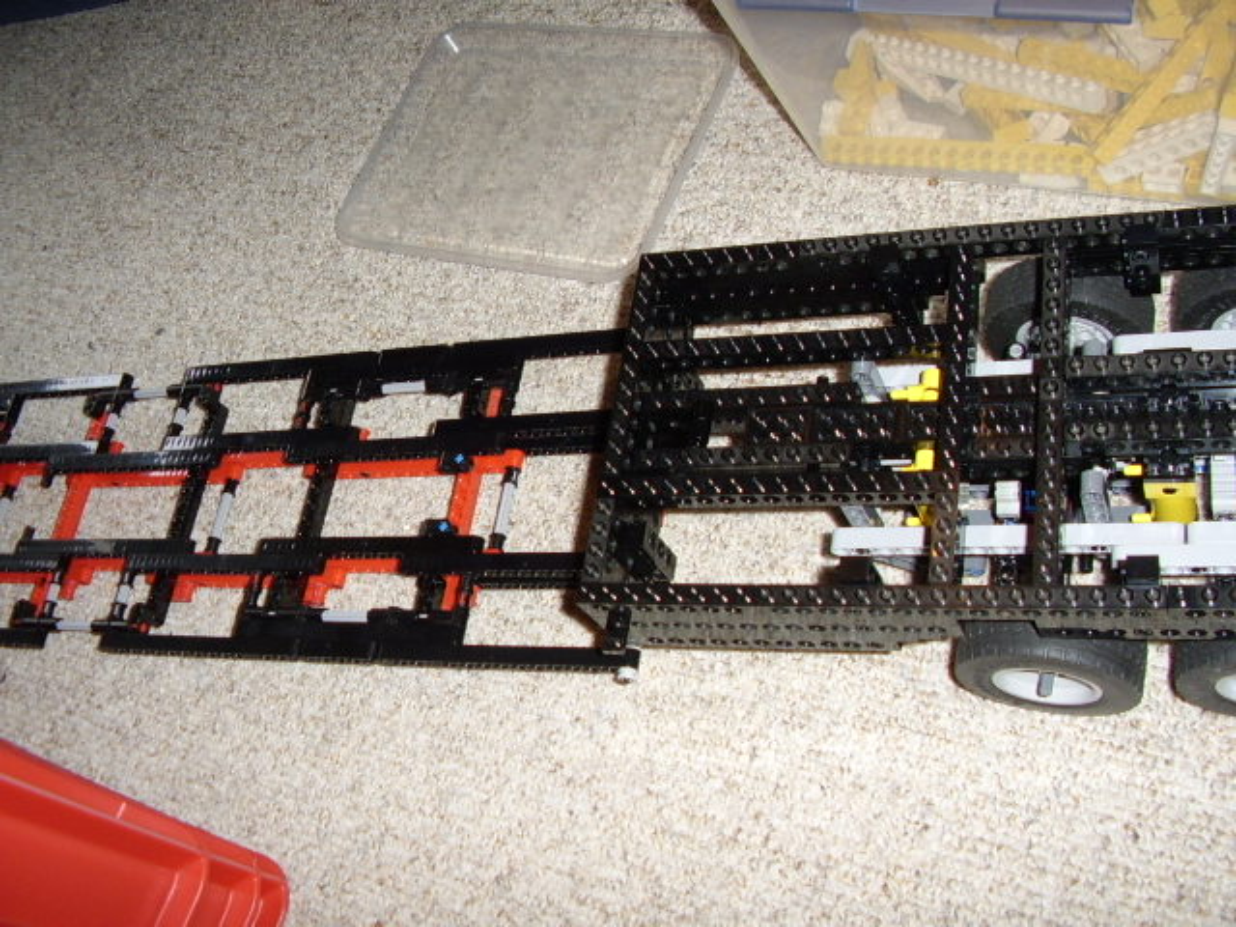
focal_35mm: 30
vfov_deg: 46.8
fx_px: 1071
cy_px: 464
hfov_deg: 60.0
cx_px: 618
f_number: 2.9
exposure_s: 1/30
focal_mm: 5.8
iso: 141
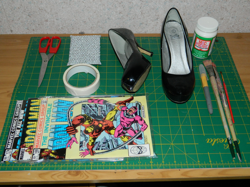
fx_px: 296
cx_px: 125
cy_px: 94
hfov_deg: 45.8
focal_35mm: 41
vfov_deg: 35.1
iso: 200
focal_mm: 7.3
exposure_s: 1/40
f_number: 3.5
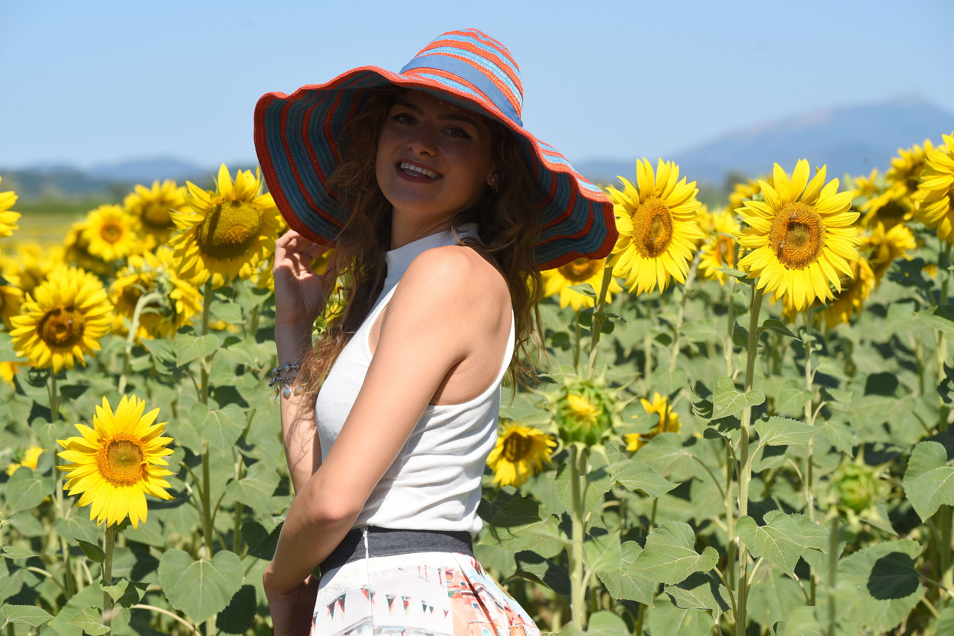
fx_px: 2915
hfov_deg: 18.6
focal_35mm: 110
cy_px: 318
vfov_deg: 12.5
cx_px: 477
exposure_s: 1/640
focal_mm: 110
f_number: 6.3
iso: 100
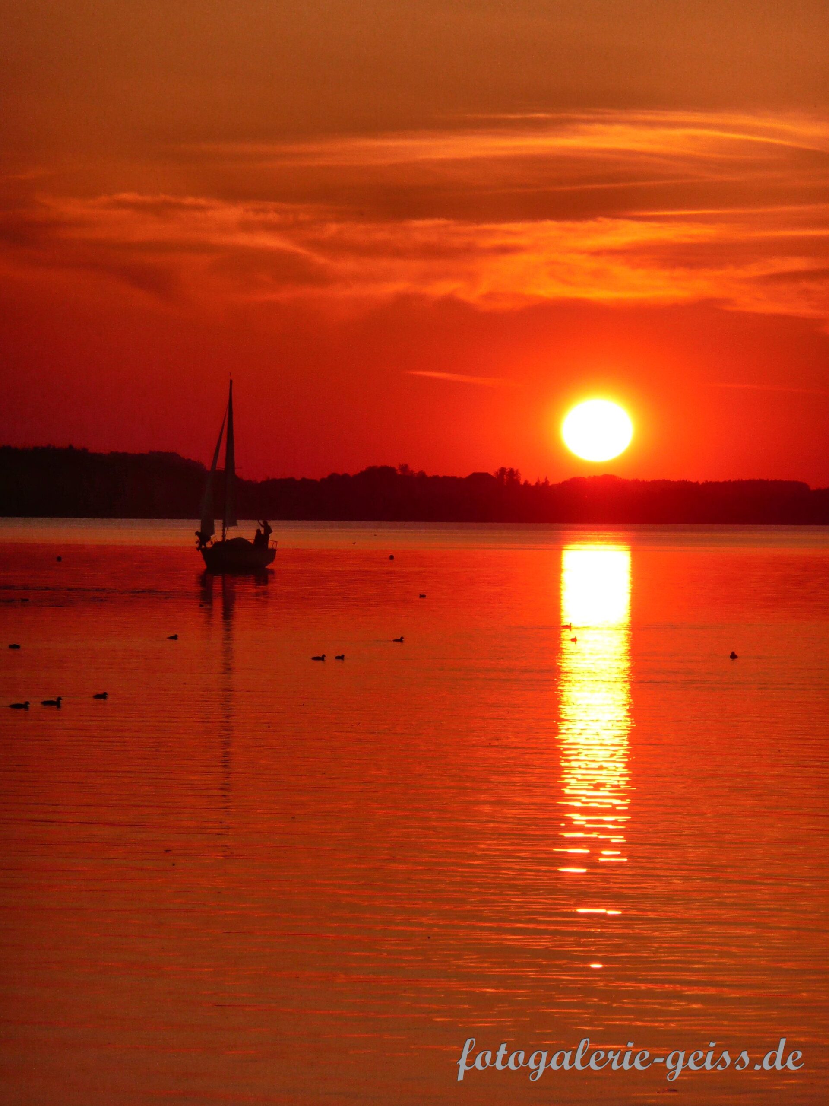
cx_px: 414
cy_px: 553
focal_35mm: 256
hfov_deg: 5.8
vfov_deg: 7.7
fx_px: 8174
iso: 100
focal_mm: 42
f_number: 4.9
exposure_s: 1/1000
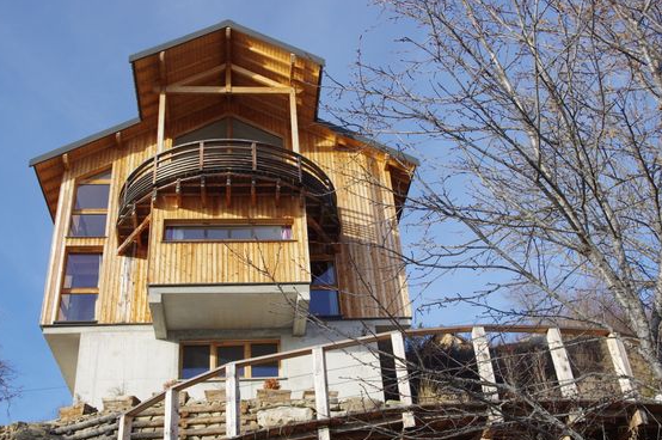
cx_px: 305
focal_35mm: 39
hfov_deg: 49.6
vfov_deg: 34.1
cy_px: 234
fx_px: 716
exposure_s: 1/320
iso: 200
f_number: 7.1
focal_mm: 24.38
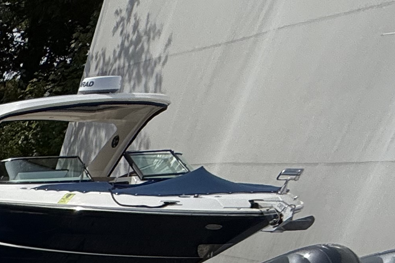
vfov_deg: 16.5
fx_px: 647
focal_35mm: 59
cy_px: 549
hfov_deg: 19.1
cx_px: -403
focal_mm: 2.22
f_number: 2.2
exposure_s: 1/4425
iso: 50
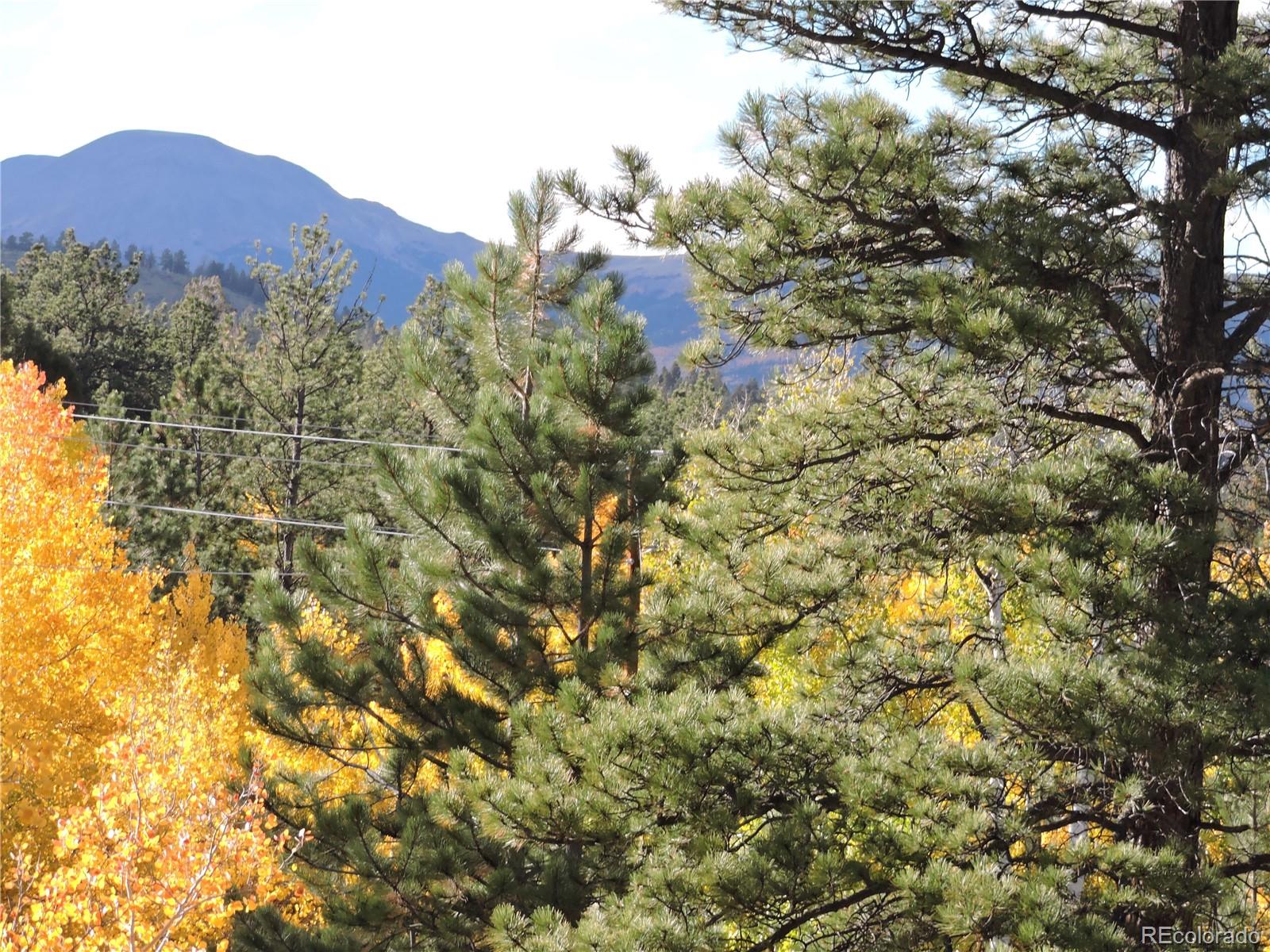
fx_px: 5320
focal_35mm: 145
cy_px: 476
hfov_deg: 13.6
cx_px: 635
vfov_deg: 10.2
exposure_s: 1/400
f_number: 4.4
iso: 250
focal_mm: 25.9
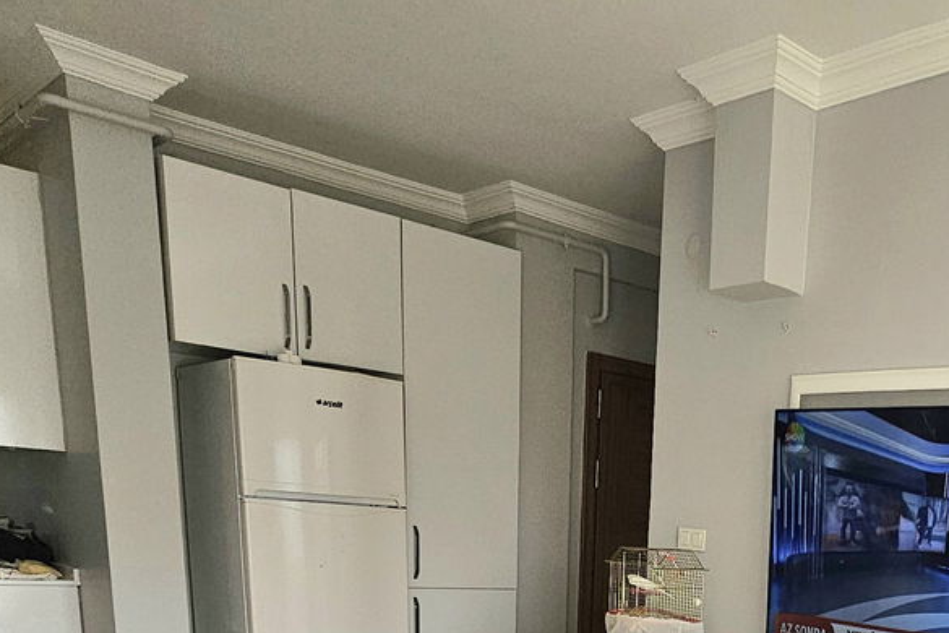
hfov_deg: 48.9
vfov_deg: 28.4
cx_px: 759
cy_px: 855
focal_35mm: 37
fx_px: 975
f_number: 2.2
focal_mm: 2.2
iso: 64
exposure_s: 1/278
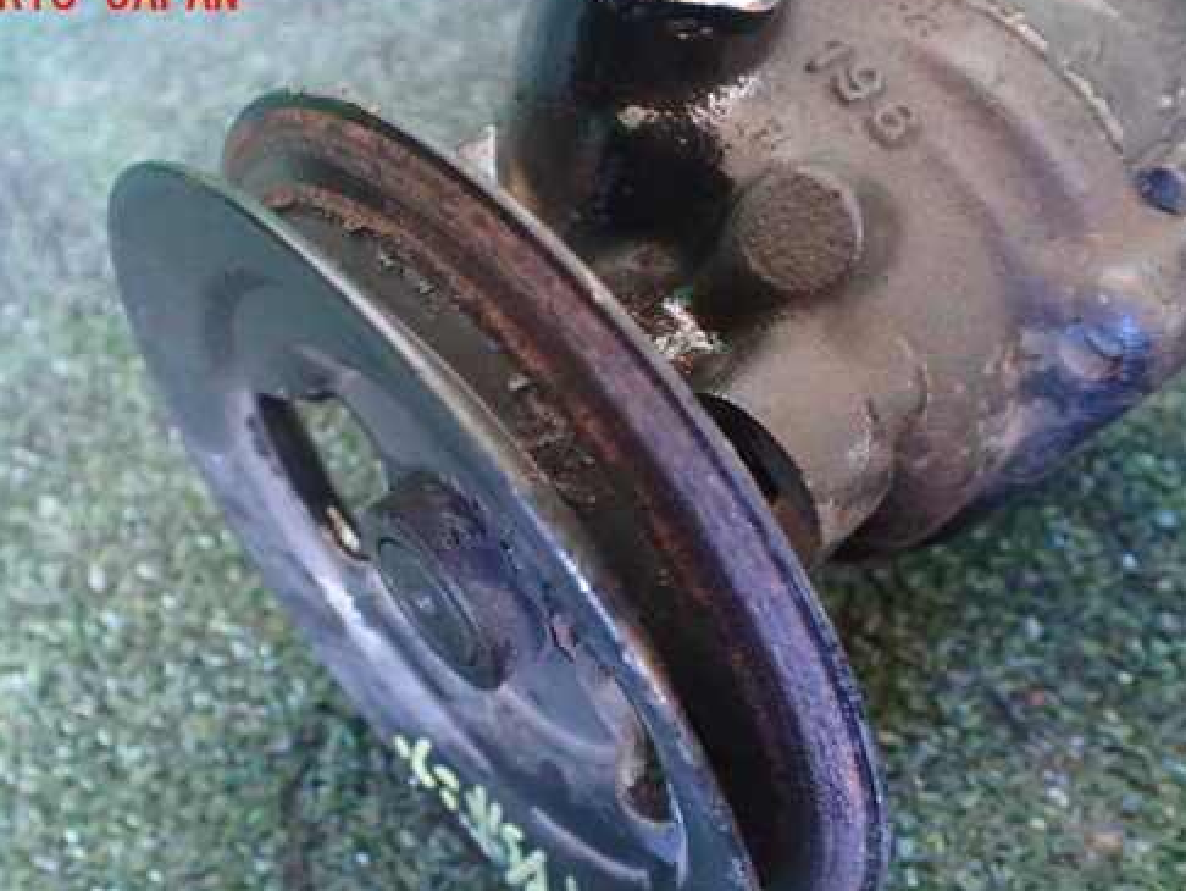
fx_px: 1268
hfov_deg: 50.0
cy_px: 513
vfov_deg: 38.6
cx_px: 527
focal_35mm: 37
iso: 1250
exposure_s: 1/30
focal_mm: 5.4
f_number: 2.3
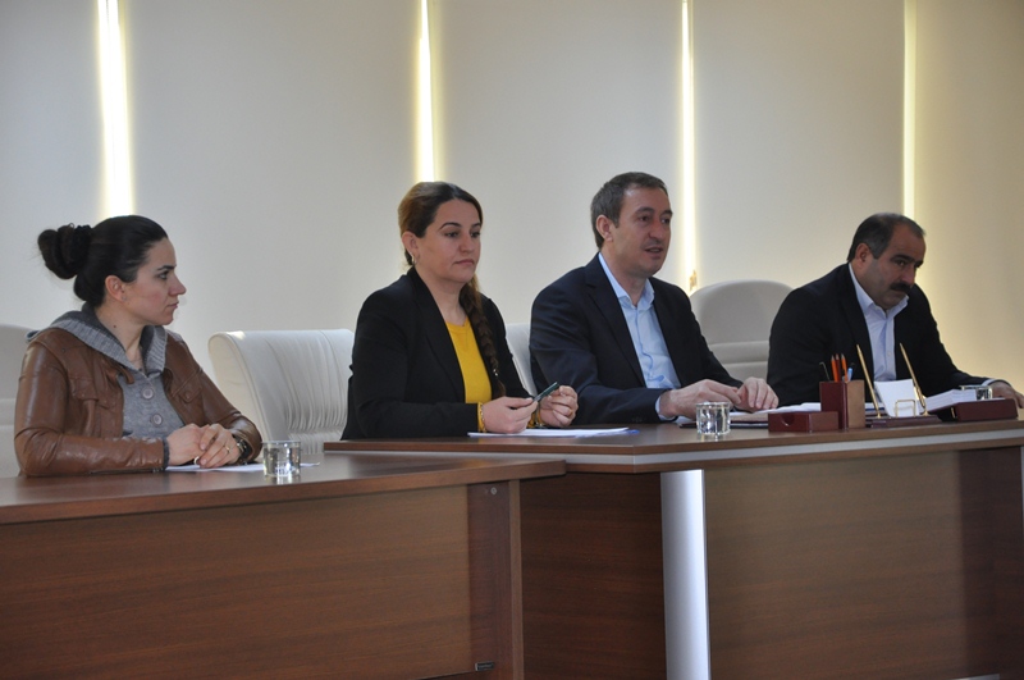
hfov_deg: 18.2
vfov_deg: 12.1
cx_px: 512
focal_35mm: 112
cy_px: 340
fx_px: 3195
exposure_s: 1/60
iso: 800
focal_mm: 75
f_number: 5.3
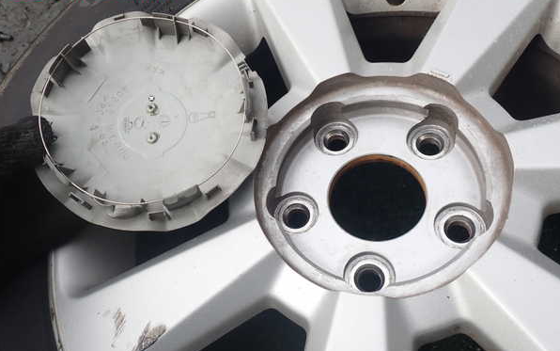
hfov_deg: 59.6
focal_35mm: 32
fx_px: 489
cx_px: 279
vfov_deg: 39.4
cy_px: 192
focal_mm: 5.4
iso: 100
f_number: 3.2
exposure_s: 1/800
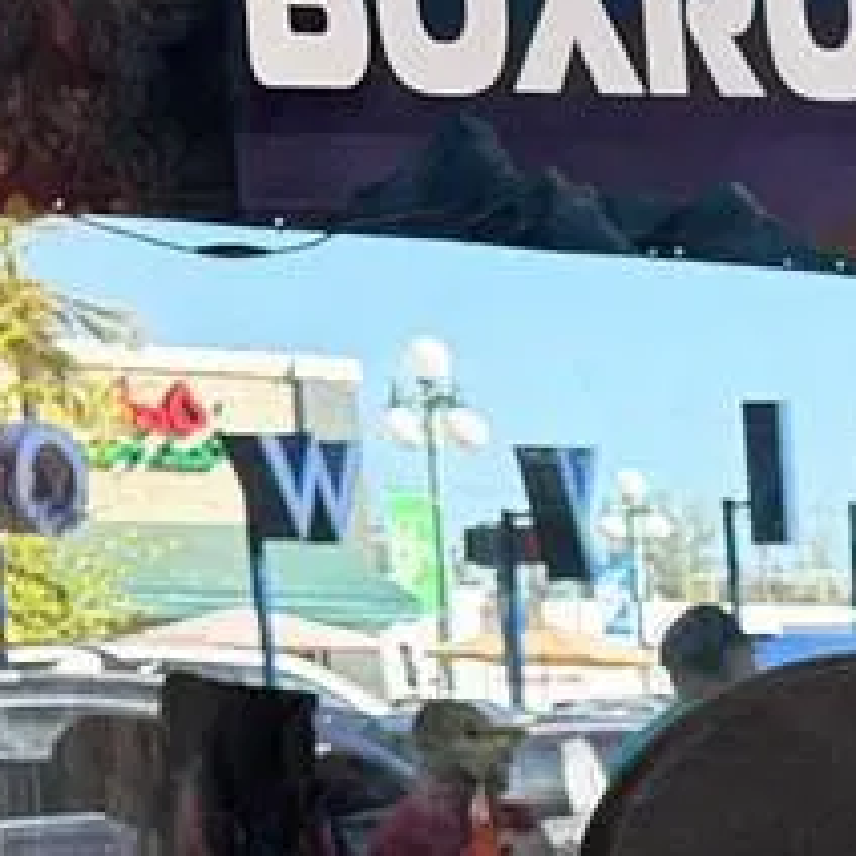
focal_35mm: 160
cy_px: 1022
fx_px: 4476
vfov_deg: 10.7
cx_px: 2205
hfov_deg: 9.5
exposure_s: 1/140
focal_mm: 6.76
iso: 64
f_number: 1.78
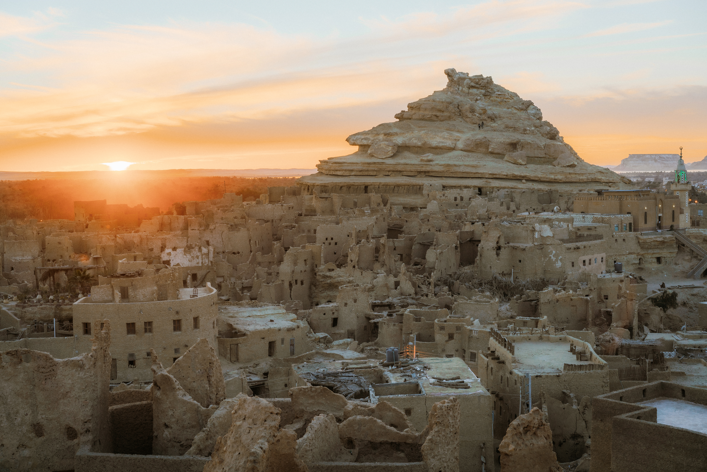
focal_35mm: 55
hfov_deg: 36.2
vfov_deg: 24.6
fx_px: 1080
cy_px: 236
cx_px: 354
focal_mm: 55
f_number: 6.3
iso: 100
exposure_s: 1/125
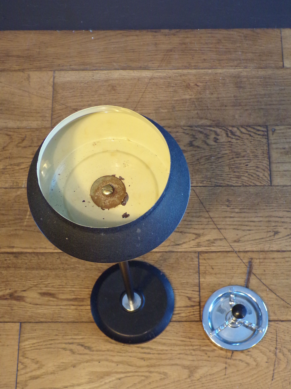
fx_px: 549
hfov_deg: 29.7
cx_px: 136
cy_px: 223
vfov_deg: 38.8
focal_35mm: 49
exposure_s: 1/17
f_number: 3.4
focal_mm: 7.6
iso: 330
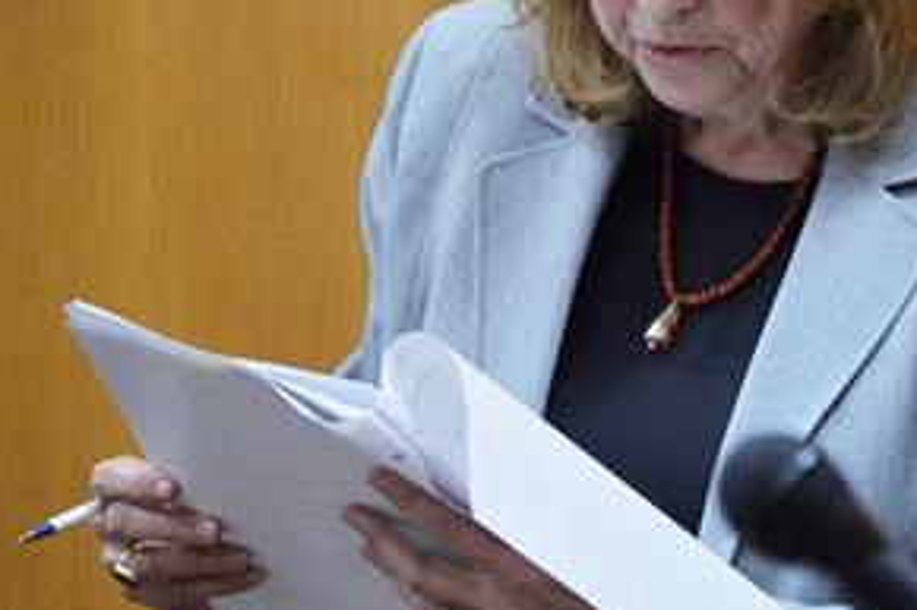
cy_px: 175
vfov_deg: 2.3
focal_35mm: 605
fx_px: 15401
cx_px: 1021
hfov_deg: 3.4
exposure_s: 1/60
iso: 1600
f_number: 5
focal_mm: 180
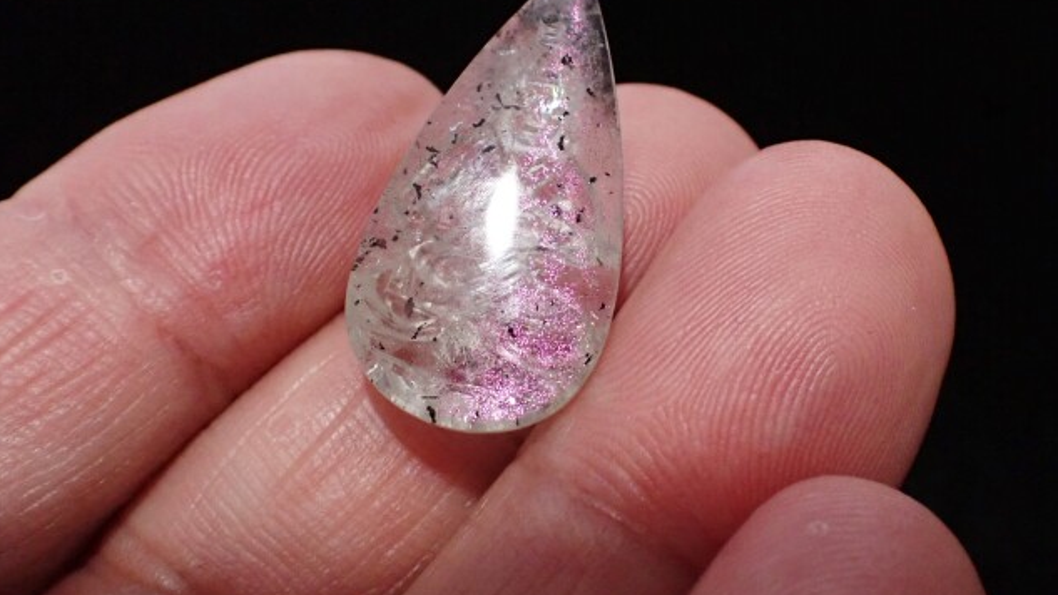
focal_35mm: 33
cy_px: 242
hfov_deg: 59.5
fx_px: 926
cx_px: 530
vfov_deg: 35.5
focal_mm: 5.4
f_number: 3.2
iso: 800
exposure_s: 1/80
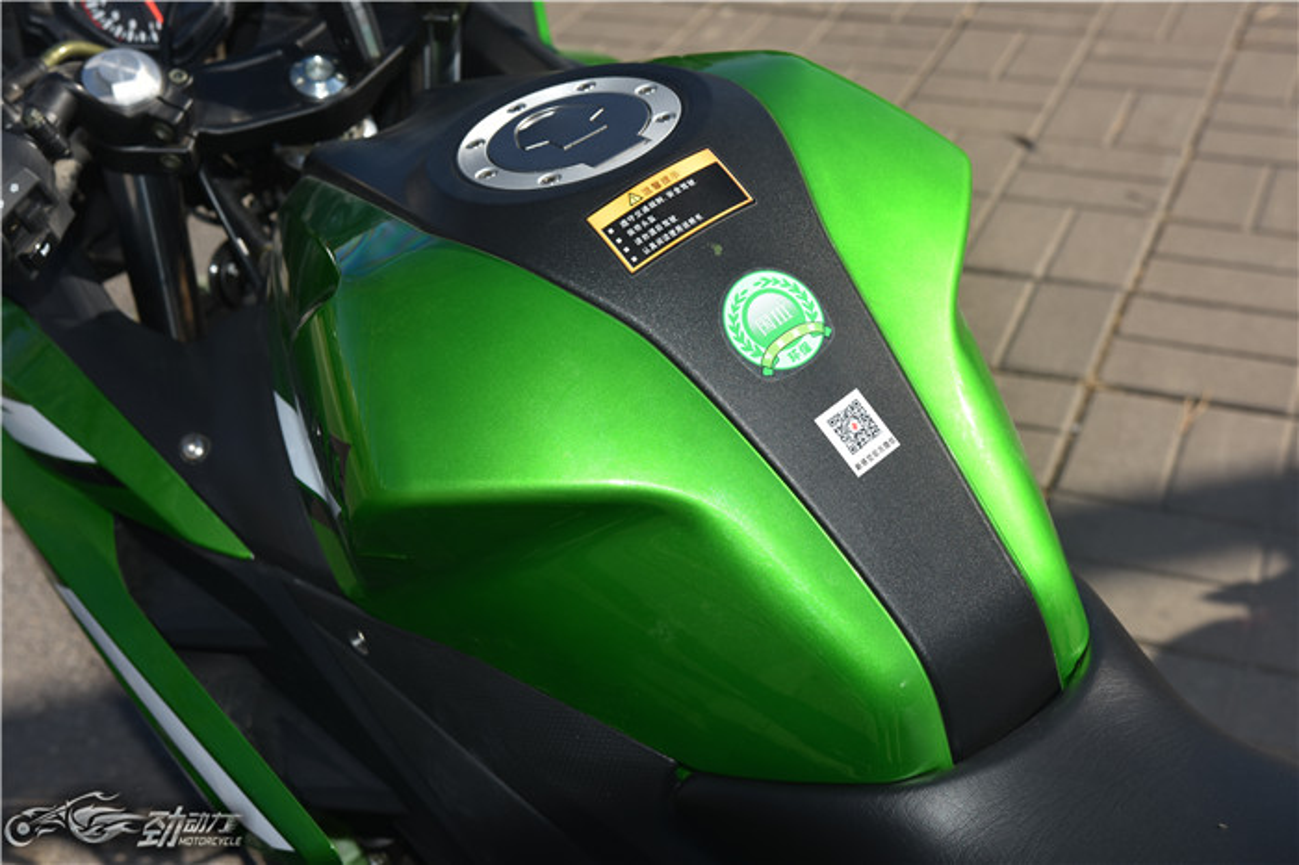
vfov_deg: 25.7
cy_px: 432
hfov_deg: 37.9
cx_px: 650
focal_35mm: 52
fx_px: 1893
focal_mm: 35
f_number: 5.6
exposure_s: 1/160
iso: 100
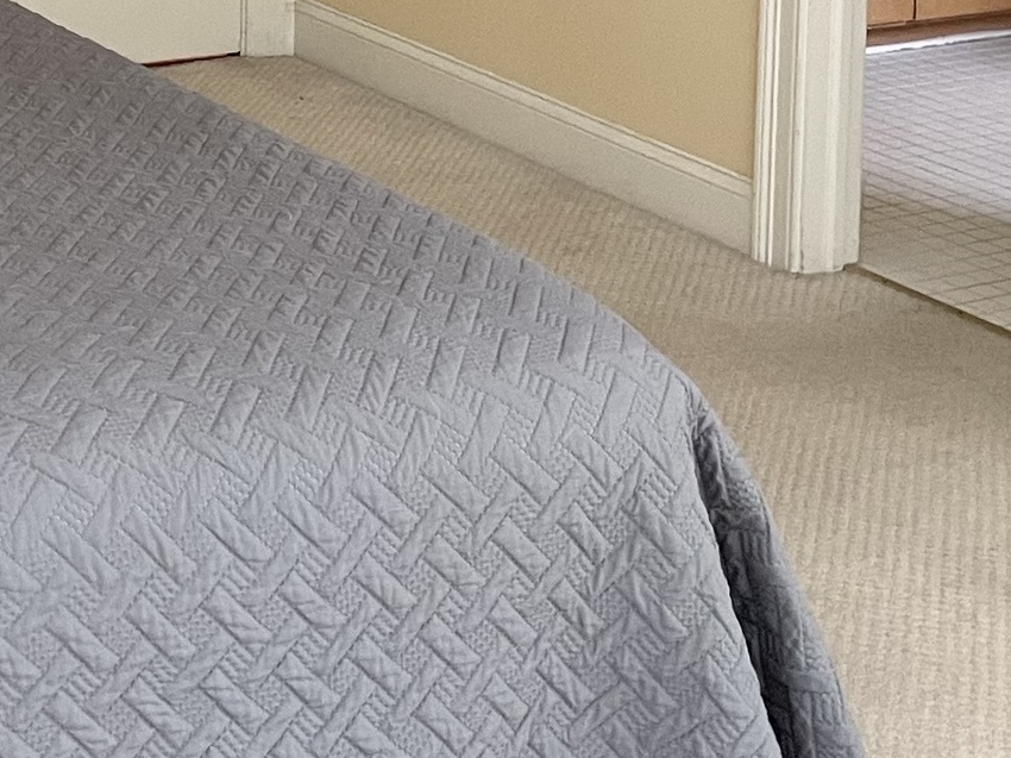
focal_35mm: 94
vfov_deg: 14.7
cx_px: -147
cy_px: -362
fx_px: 2745
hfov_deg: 19.8
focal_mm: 4.2
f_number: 1.6
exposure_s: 1/60
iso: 250
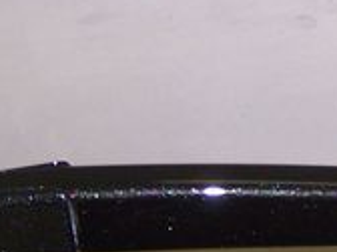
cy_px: 102
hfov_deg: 13.4
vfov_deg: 10.2
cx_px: 365
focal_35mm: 145
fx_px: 1412
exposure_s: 1/60
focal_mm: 6.3
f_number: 2.8
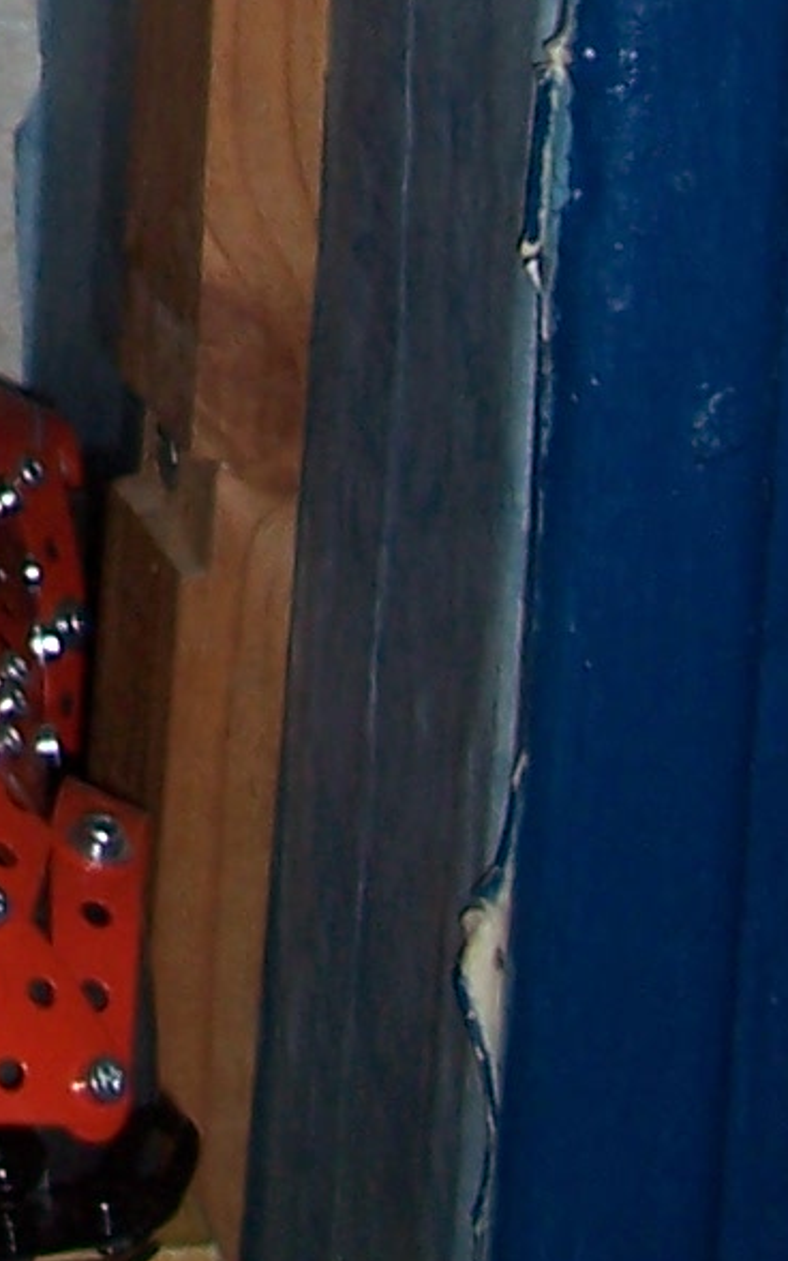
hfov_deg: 8.8
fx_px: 4846
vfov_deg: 13.8
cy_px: -715
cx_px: -747
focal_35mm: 141
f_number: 2.7
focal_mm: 5.6
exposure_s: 1/60
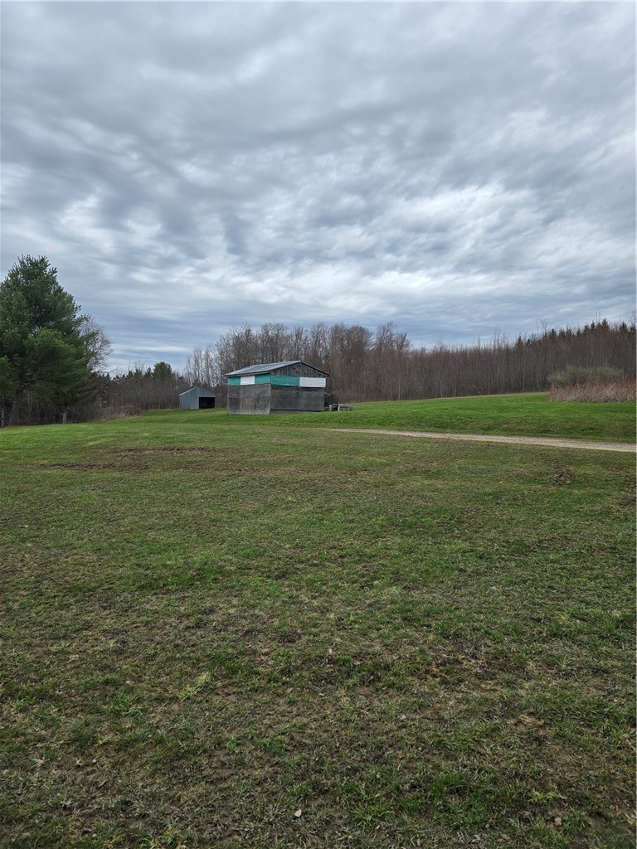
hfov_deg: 58.9
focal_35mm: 23
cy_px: 424
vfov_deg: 73.9
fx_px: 564
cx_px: 318
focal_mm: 6.3
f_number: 1.7
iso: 12
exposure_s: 1/393
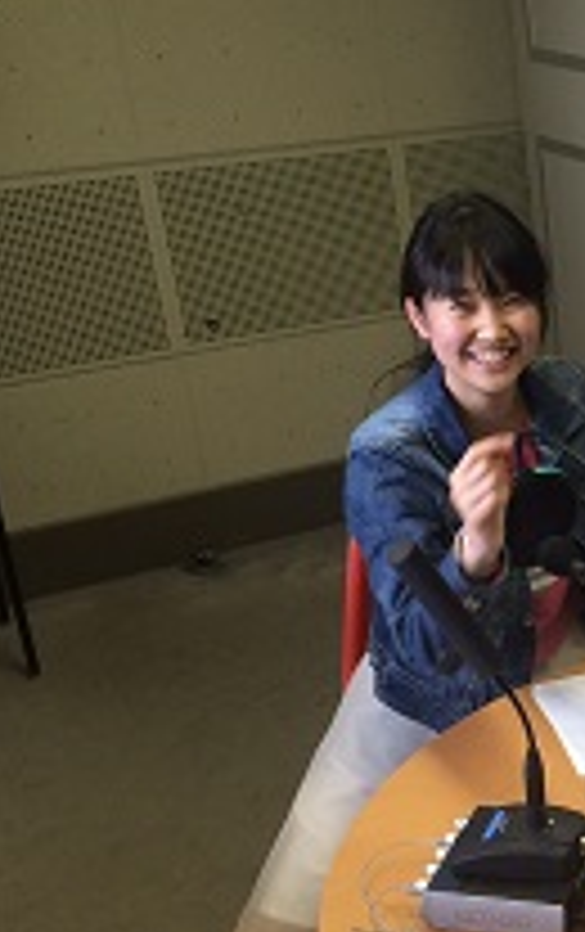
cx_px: 830
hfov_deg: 19.4
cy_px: 565
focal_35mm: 60
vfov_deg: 33.8
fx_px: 1525
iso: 50
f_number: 2.2
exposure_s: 1/33
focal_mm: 4.15
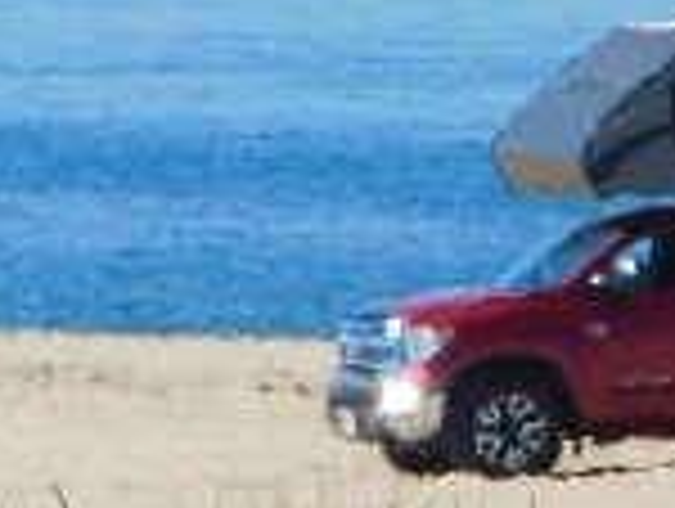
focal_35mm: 3237
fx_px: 63222
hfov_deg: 0.6
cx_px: 801
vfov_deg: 0.5
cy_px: 76
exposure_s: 1/500
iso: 125
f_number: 6.4
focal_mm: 132.8
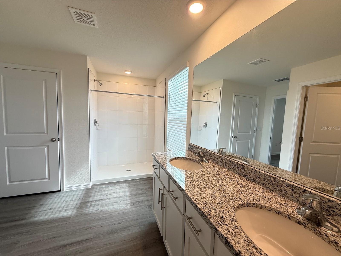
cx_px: 170
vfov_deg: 85.7
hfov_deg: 102.1
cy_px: 128
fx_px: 138
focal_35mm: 14
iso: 125
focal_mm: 2.22
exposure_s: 1/120
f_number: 2.2
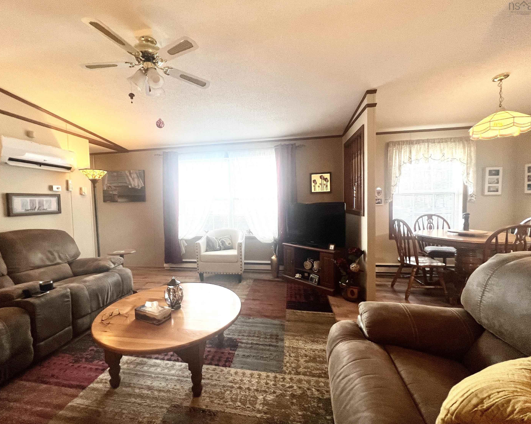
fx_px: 220
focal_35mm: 14
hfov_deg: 100.6
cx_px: 248
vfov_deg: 88.0
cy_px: 215
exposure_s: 1/120
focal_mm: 1.57
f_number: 1.8
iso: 160
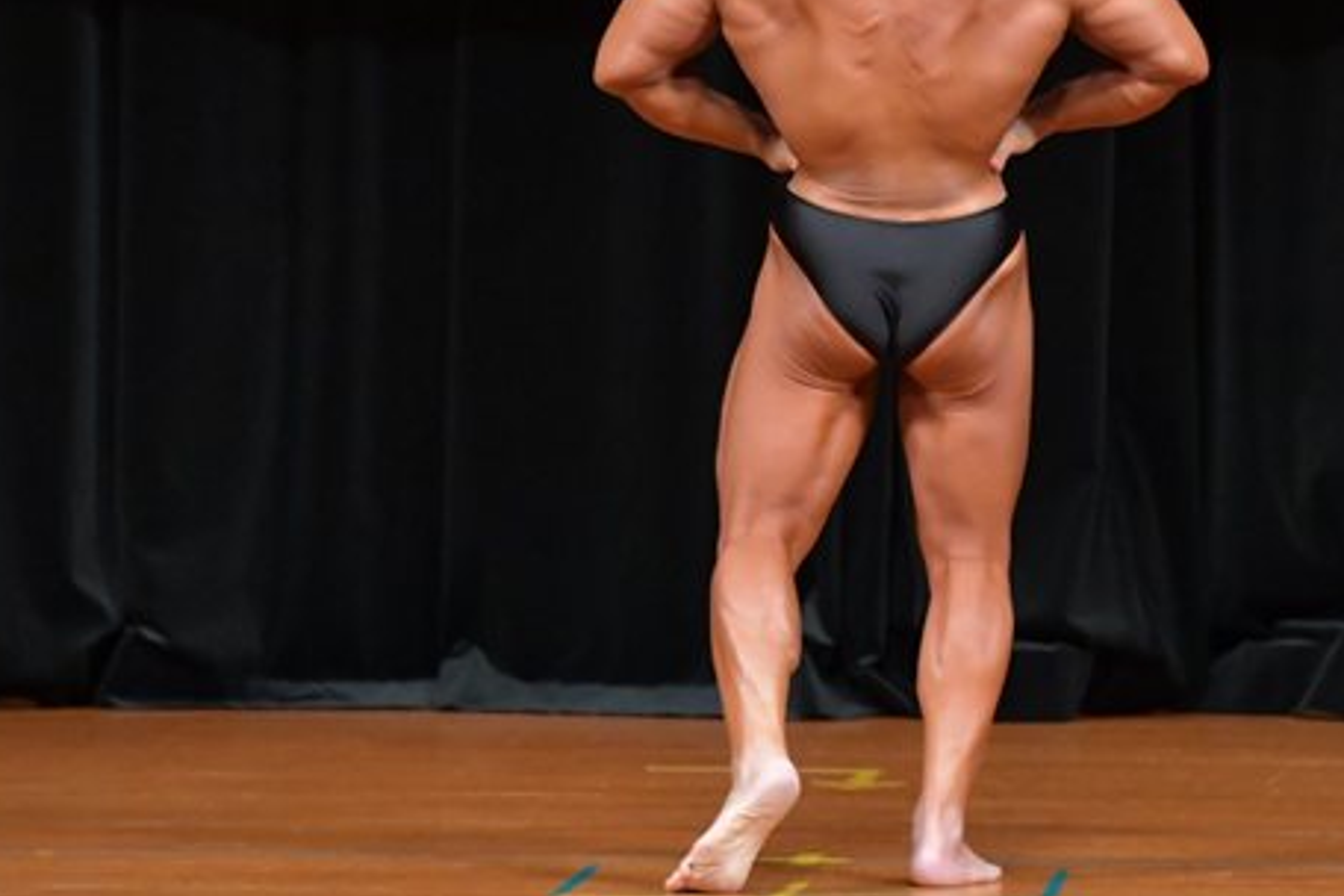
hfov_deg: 4.3
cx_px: 912
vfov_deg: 2.8
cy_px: 212
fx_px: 18068
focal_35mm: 484
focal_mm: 190
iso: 5000
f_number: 5.6
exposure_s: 1/400
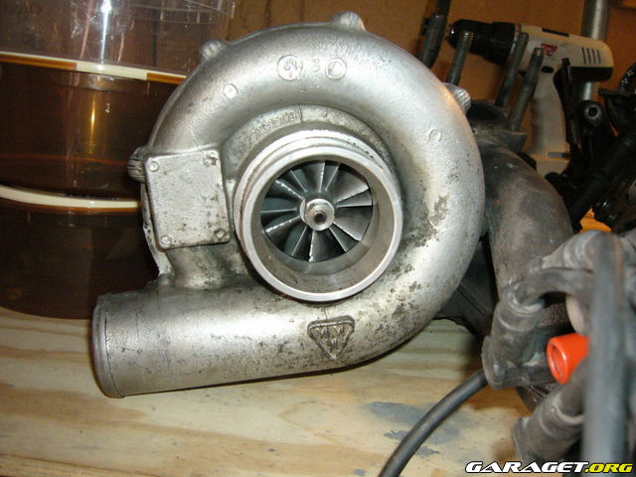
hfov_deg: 52.6
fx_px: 643
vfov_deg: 40.7
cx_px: 318
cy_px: 238
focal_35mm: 35
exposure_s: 1/60
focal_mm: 5.8
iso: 400
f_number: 2.8
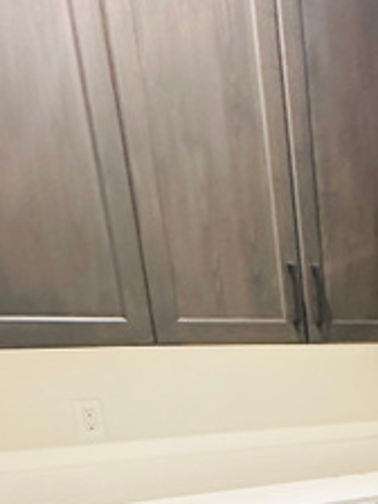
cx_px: 461
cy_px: 605
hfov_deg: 26.6
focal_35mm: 48
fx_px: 699
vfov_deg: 32.7
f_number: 2.2
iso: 640
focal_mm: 2.22
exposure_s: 1/59
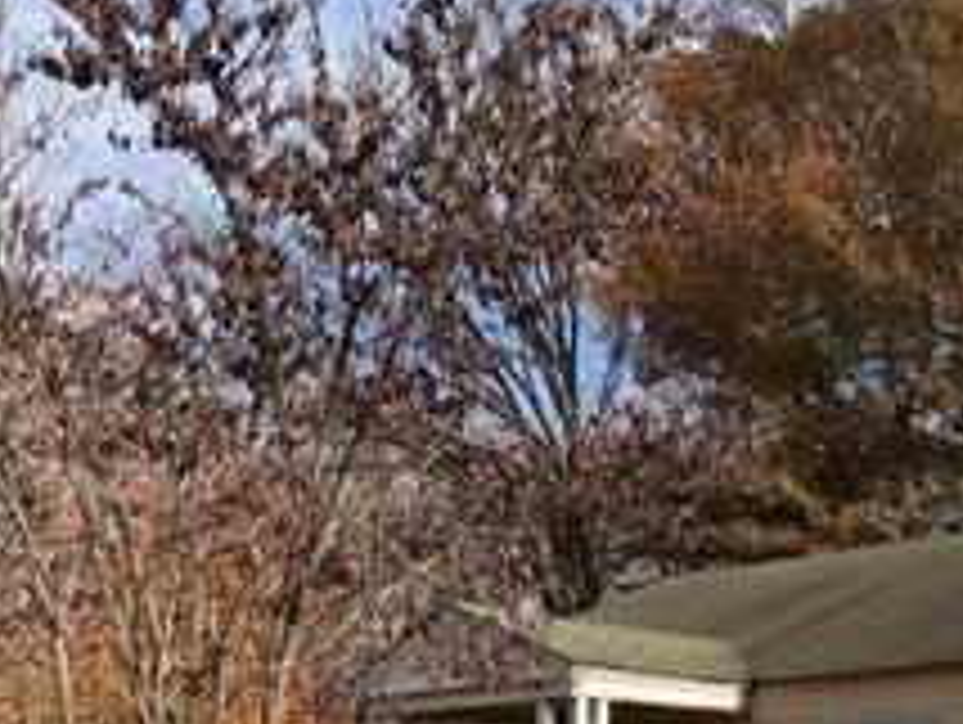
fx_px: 1560
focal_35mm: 56
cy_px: 677
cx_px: 832
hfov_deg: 32.9
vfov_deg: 25.2
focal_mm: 6.76
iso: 80
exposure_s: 1/2833
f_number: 1.78
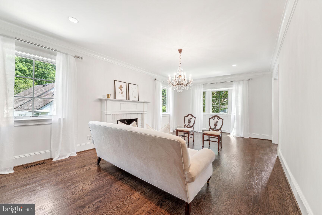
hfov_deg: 104.3
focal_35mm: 14
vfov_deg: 81.2
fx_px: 125
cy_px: 108
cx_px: 161
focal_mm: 14
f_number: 8
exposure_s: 1/15
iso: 400
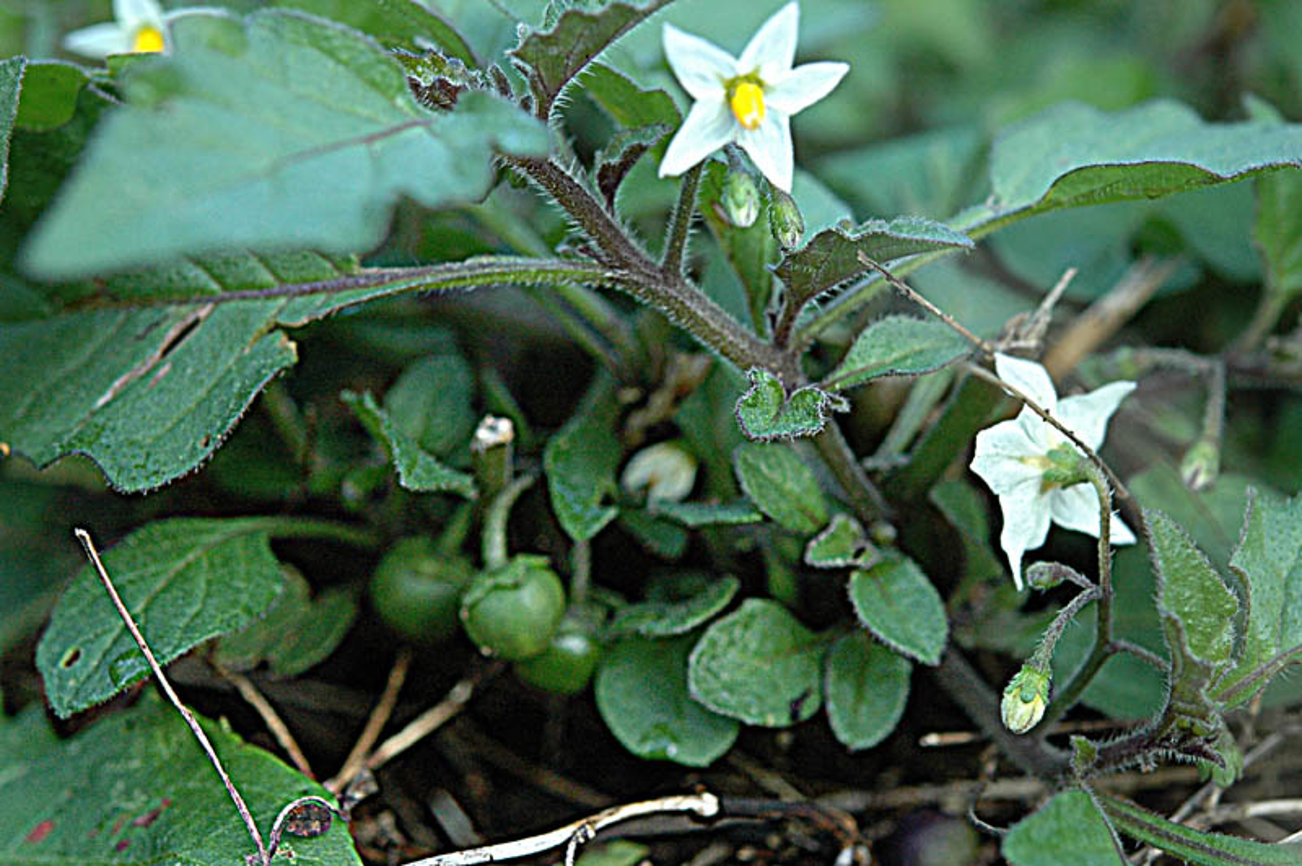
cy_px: 433
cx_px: 651
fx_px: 3252
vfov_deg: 15.2
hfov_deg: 22.6
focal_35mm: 90
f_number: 5.6
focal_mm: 60
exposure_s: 1/125
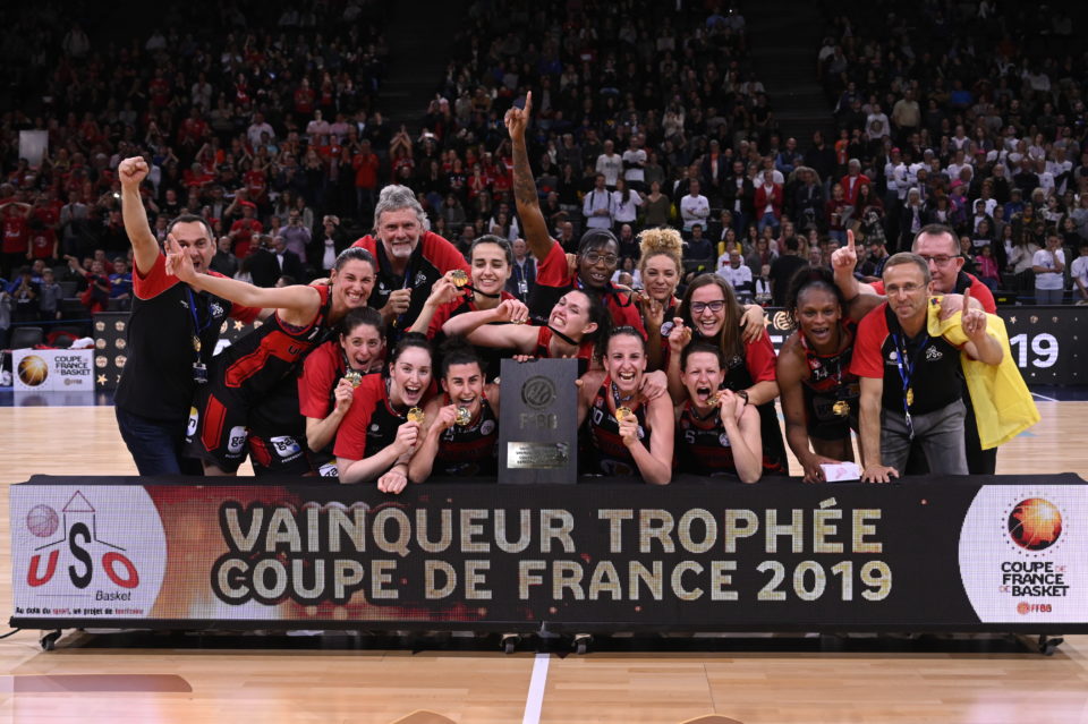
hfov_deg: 44.5
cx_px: 544
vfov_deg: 30.5
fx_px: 1329
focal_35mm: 44
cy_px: 362
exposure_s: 1/1000
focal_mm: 44
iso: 4000
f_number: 4
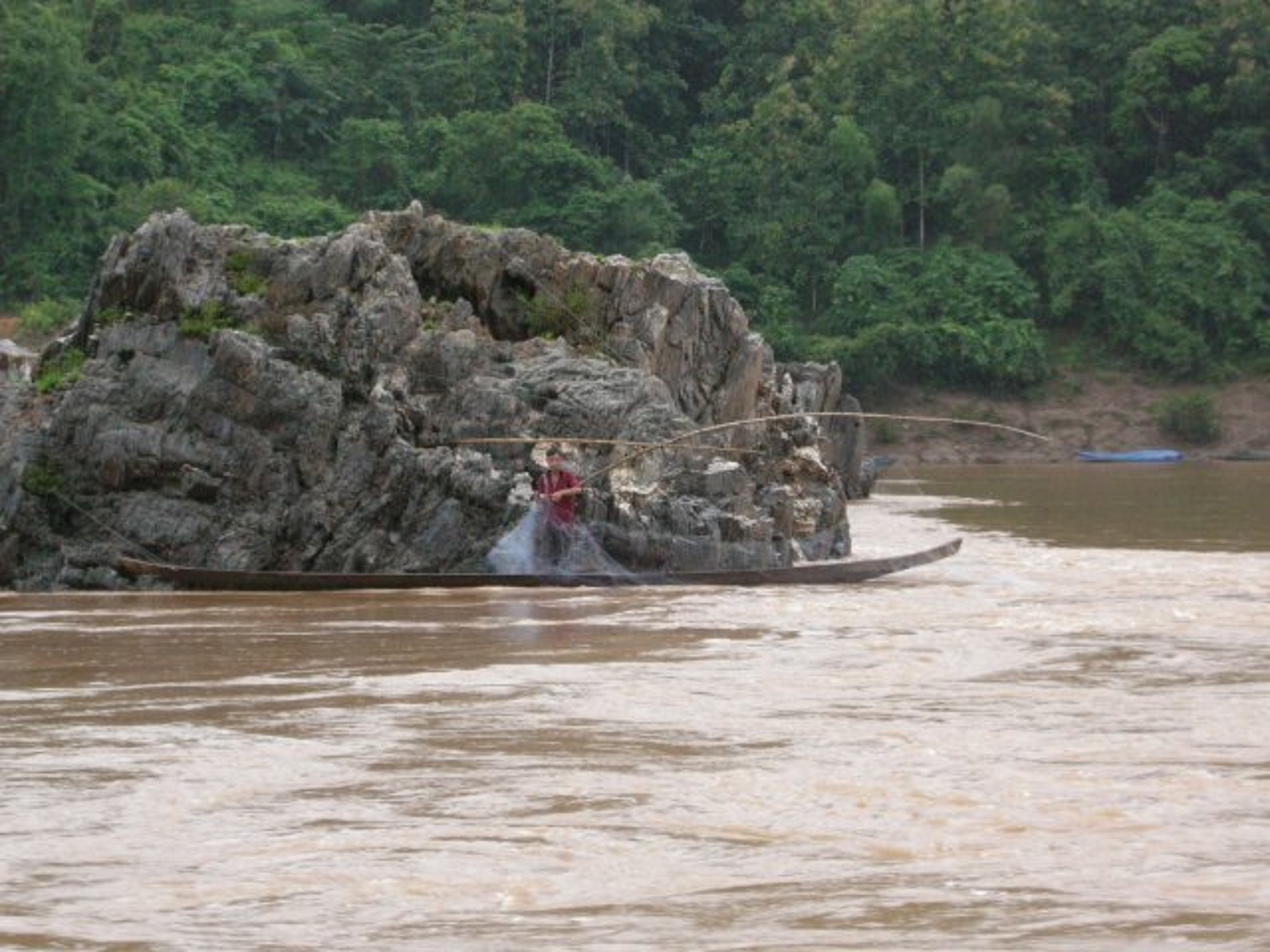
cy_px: 476
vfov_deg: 11.8
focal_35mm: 126
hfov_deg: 15.6
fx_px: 4623
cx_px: 635
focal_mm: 26.3
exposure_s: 1/204
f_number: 5.3
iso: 400
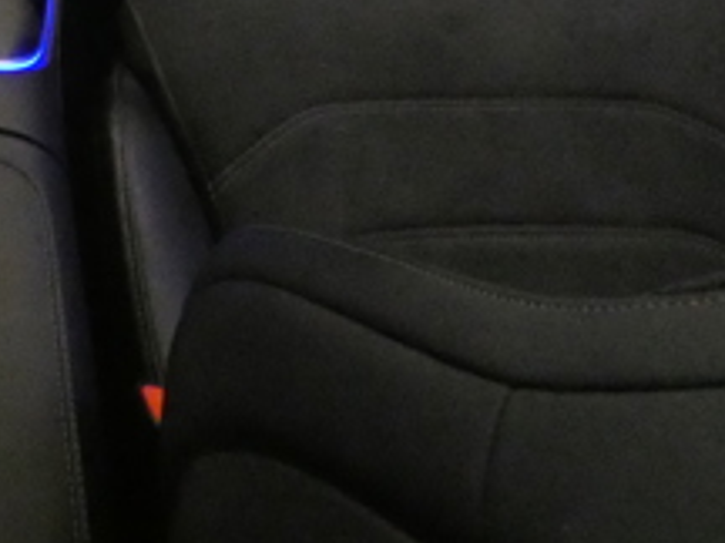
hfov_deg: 24.1
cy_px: -265
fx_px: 1550
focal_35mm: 74
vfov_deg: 17.9
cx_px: -134
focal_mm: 3.6
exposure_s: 1/30
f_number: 2.8
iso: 1600
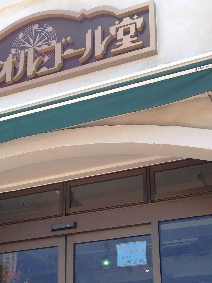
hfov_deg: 24.0
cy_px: 232
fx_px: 498
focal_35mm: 61
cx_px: 85
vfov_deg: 30.8
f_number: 2.4
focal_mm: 4.12
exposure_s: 1/661
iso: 50
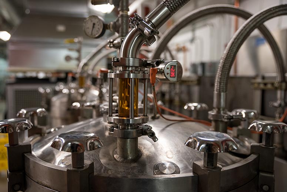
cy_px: 96
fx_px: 279
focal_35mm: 35
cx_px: 144
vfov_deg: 37.9
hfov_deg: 54.4
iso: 1250
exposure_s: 1/125
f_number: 3.5
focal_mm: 35
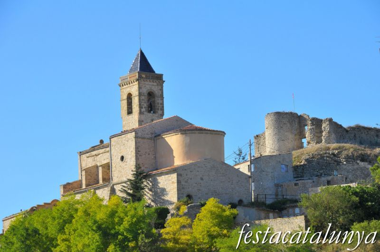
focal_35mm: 142
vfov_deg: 9.6
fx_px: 1502
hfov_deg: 14.4
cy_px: 126
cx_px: 190
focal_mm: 95
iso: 250
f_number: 9
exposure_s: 1/320
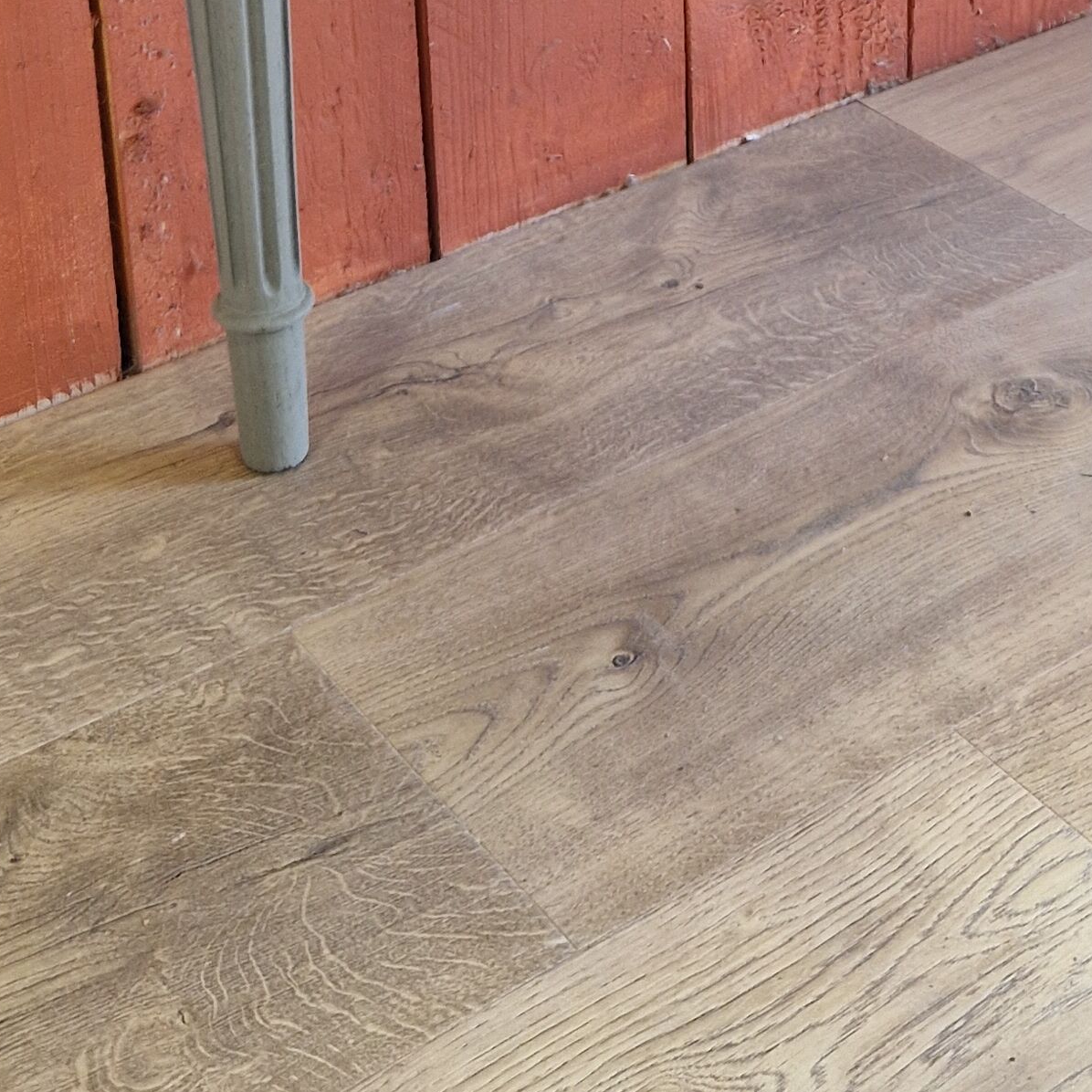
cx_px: 713
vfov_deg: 23.1
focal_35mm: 68
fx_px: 2427
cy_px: -239
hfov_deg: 25.2
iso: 50
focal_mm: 5.4
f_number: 1.8
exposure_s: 1/100
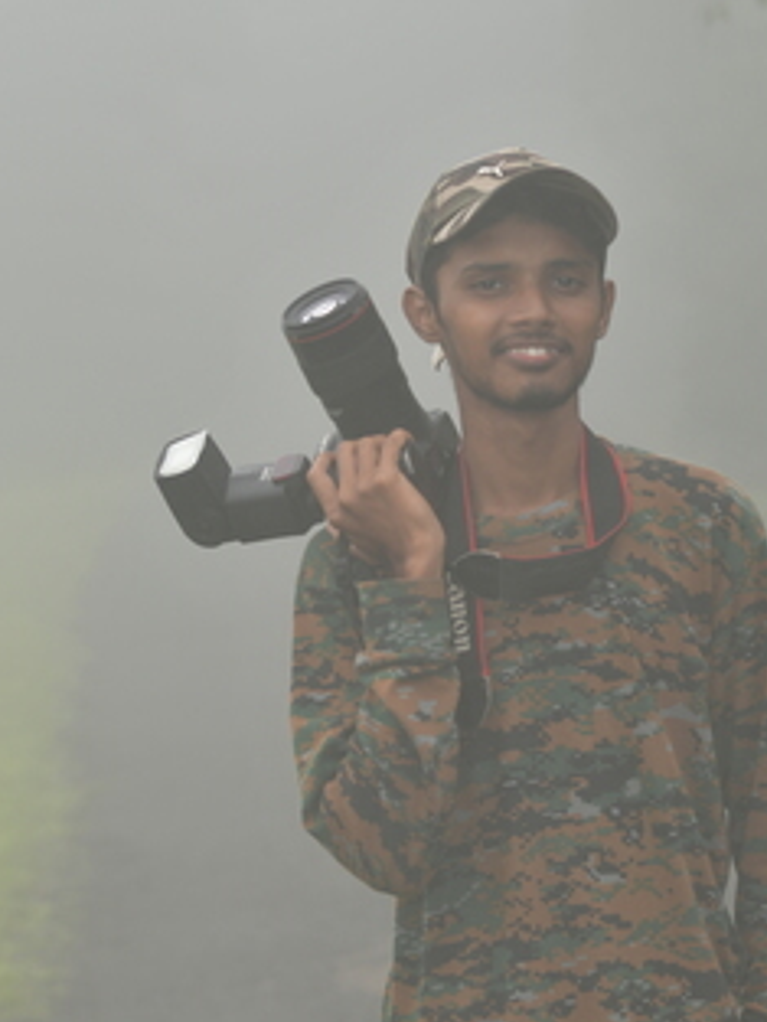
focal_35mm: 241
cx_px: 485
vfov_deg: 8.2
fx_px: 7115
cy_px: 758
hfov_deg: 6.2
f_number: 4.5
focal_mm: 105
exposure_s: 1/250
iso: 100
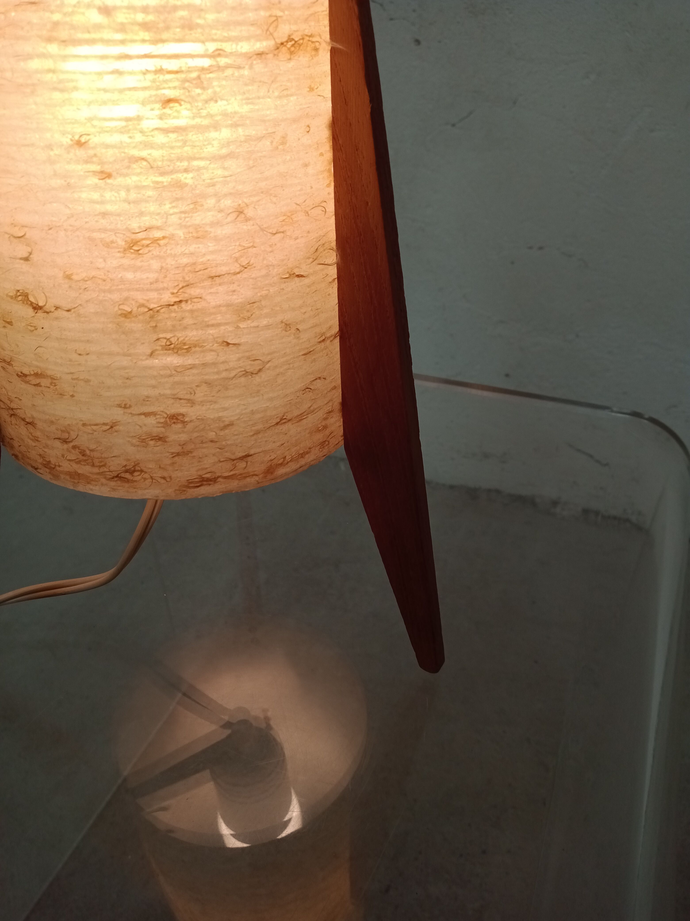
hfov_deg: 66.0
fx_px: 532
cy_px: 460
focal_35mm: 20
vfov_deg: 81.7
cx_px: 345
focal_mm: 3.54
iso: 115
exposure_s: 1/182
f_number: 2
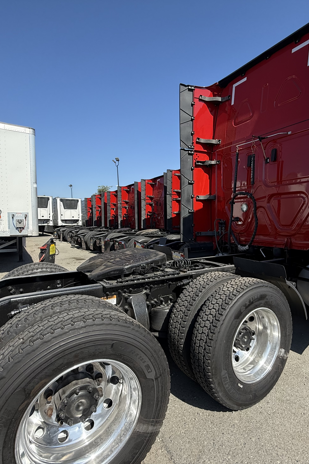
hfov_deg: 61.2
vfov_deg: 84.0
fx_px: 257
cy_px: 237
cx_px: 190
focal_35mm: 20
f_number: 2.2
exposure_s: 1/1145
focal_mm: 2.22
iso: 64
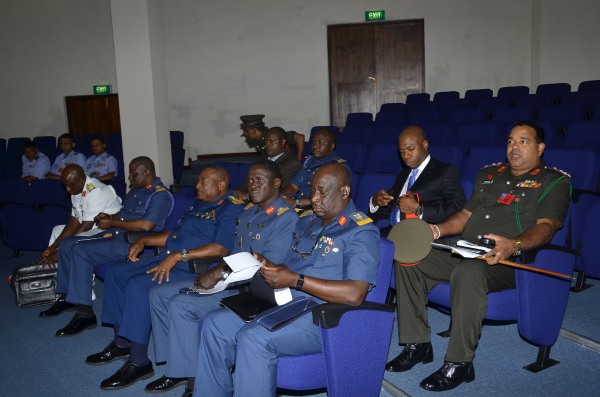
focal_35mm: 36
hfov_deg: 53.2
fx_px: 599
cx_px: 300
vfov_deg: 36.7
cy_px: 198
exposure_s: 1/125
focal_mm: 24
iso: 200
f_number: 5
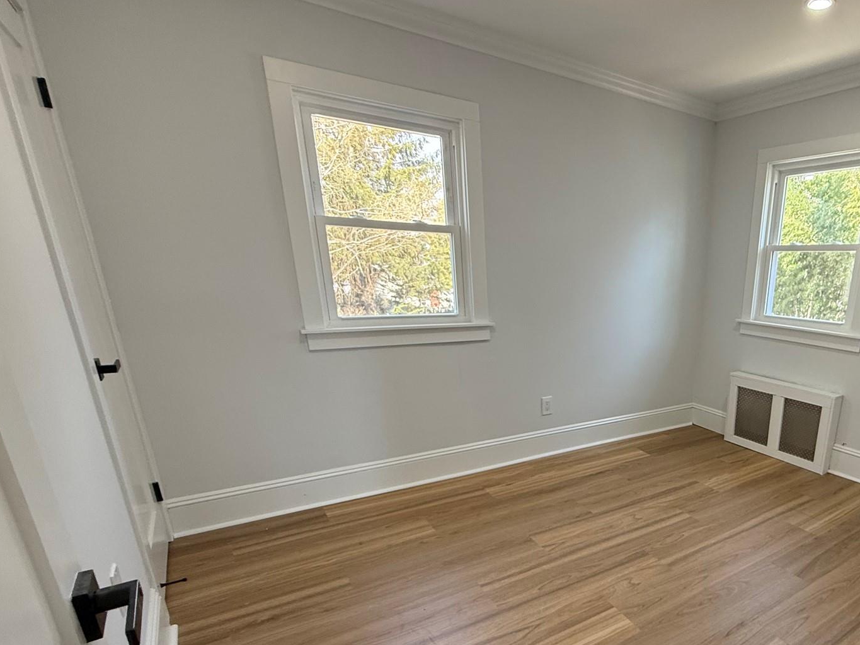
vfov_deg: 61.6
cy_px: 439
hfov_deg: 74.2
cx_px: 629
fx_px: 522
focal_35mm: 21
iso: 160
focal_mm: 2.22
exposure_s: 1/120
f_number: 2.2
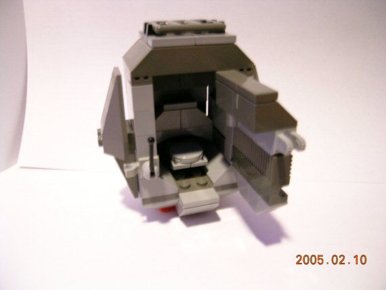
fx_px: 312
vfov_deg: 49.8
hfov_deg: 63.4
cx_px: 193
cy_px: 145
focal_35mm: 28
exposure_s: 1
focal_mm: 5.8
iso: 200
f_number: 2.8
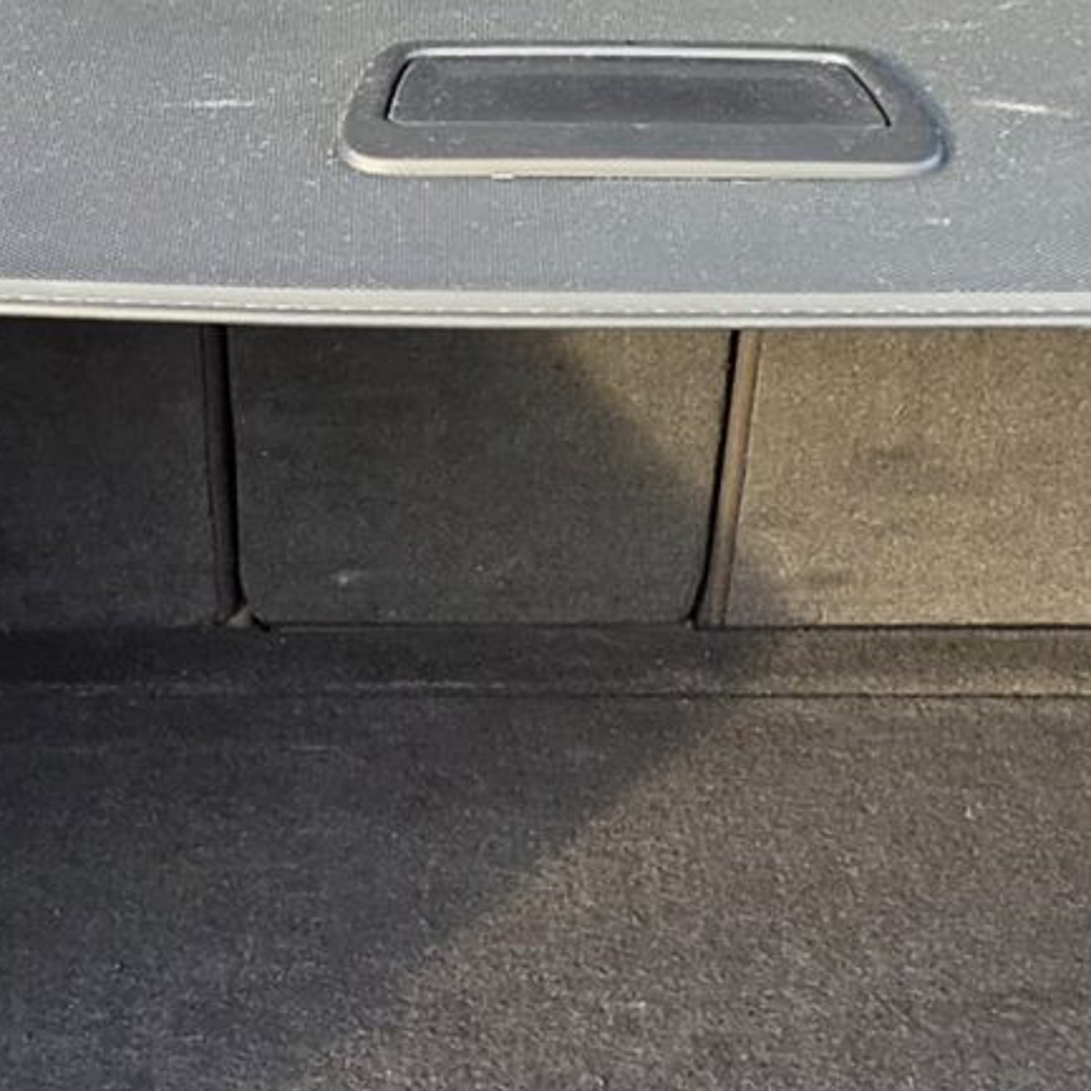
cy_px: 786
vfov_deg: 25.1
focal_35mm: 68
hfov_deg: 25.4
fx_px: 2425
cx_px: 509
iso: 160
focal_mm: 2.2
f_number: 1.9
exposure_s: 1/359
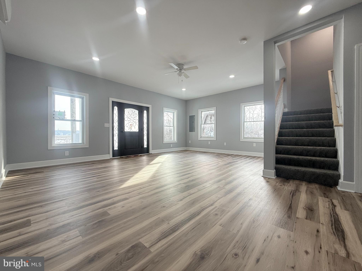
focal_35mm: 14
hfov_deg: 102.1
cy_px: 136
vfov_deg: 85.7
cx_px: 181
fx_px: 146
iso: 64
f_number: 2.2
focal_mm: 2.22
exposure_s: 1/121
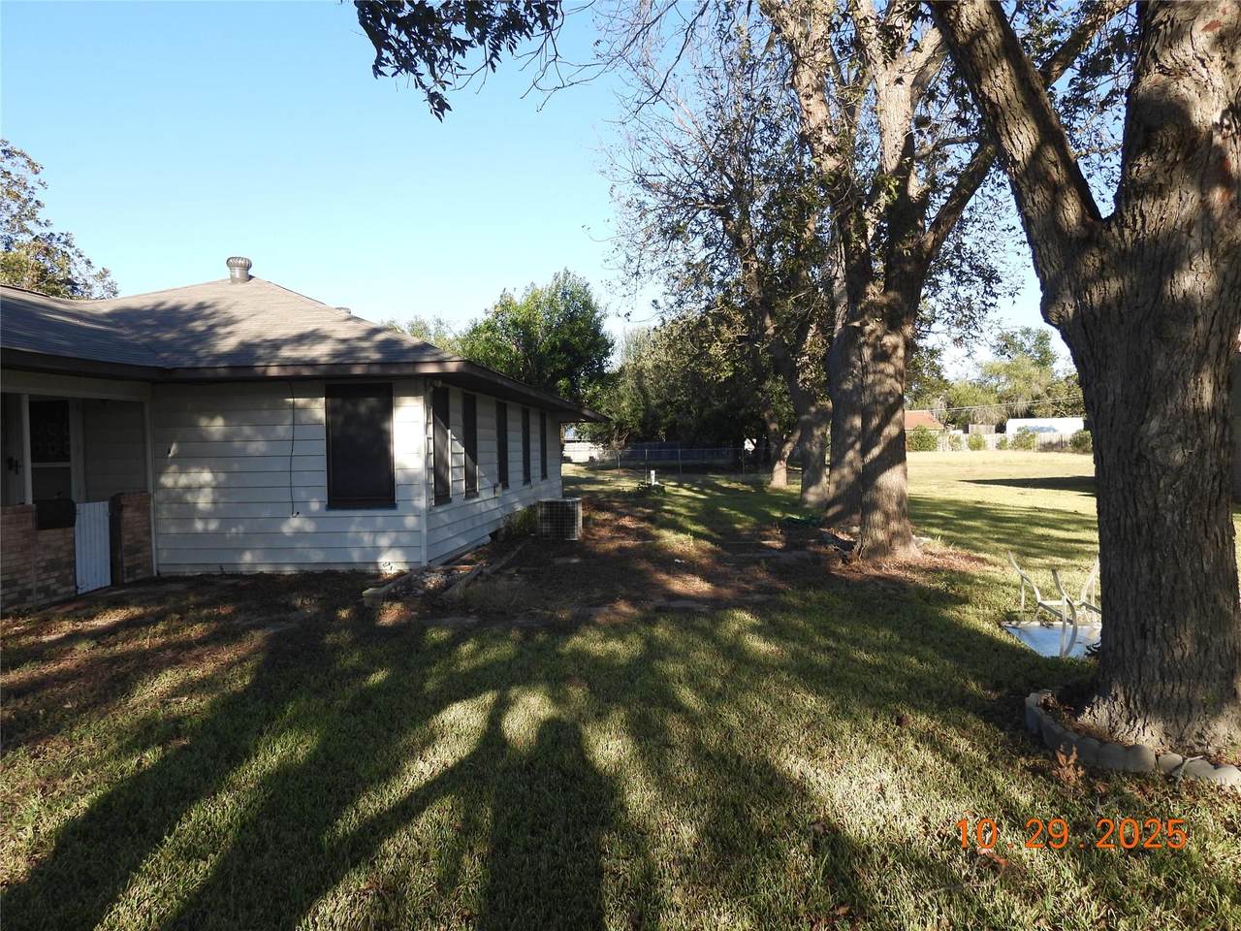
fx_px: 860
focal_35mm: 24
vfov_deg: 56.8
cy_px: 466
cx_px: 620
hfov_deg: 71.6
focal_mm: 4.3
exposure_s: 1/640
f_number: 2.8
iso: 100
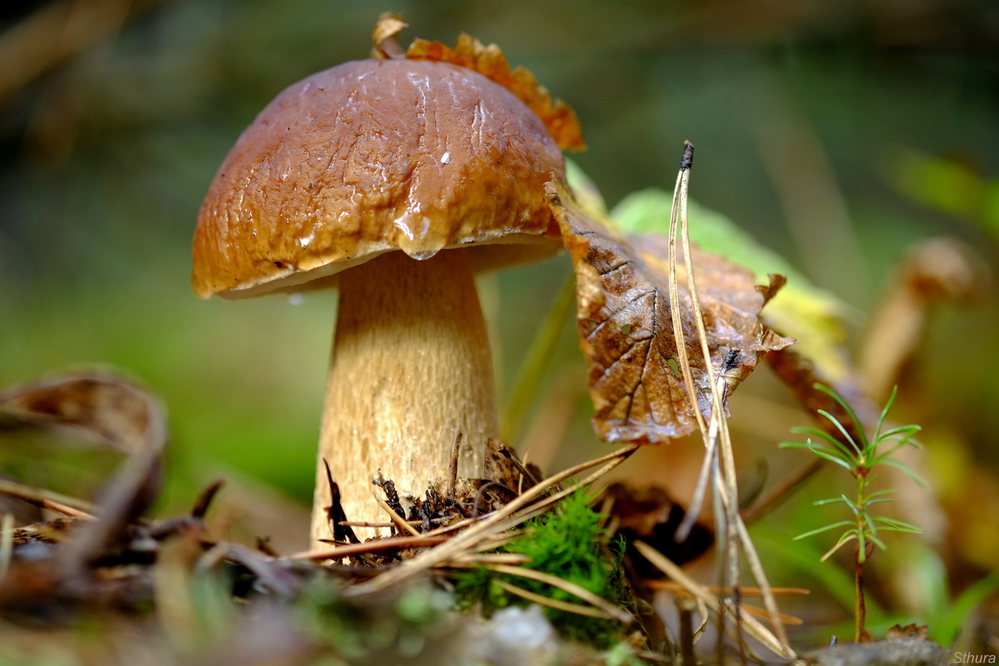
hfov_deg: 22.6
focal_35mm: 90
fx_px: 2497
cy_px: 333
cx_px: 500
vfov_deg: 15.2
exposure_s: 1/125
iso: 400
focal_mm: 60
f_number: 2.4
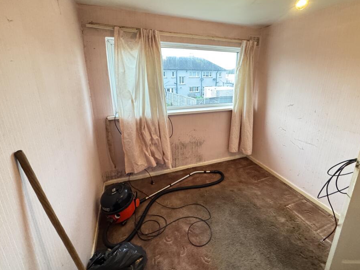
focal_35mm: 16
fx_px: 166
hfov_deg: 94.4
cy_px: 119
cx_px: 189
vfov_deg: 77.8
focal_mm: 2.22
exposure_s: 1/50
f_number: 2.2
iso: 640
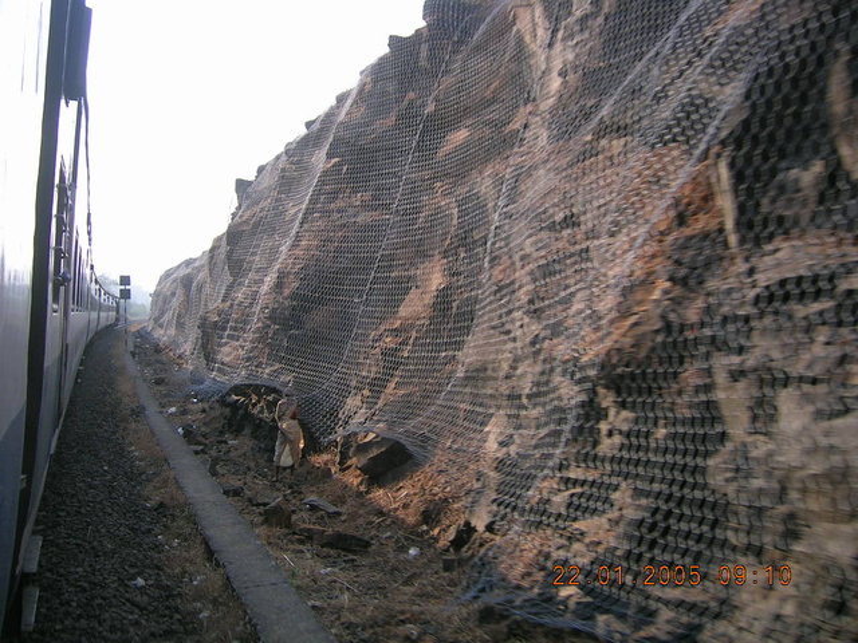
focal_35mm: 35
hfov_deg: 52.6
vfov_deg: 40.7
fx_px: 868
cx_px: 429
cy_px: 322
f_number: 2.8
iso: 50
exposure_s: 1/373
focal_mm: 5.4
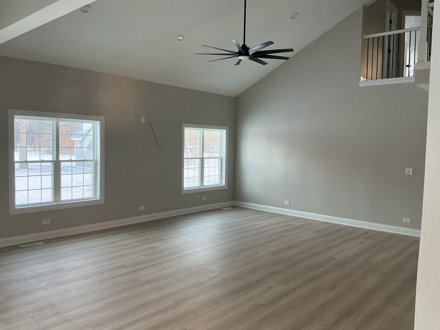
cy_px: 165
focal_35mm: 29
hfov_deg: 61.7
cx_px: 220
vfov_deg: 48.2
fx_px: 369
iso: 200
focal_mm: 3
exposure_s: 1/60
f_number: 1.8
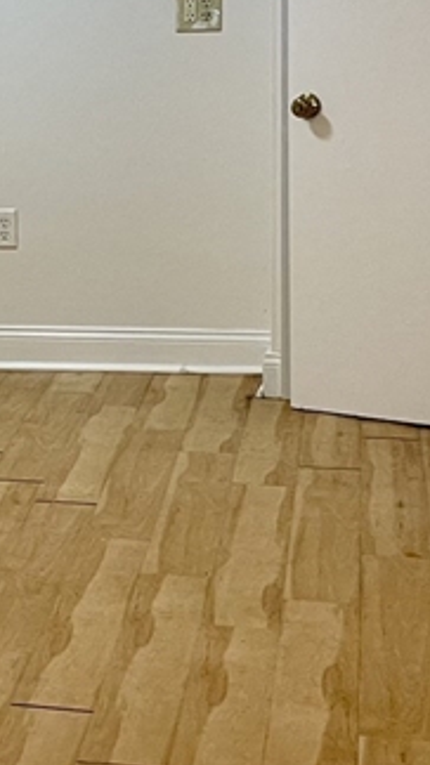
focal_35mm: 86
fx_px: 1745
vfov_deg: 24.6
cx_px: -302
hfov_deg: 12.9
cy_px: 272
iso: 125
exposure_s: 1/60
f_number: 1.6
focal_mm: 5.1
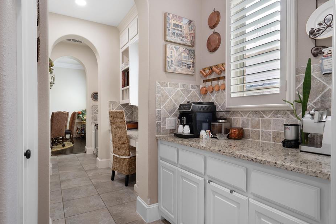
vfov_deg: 59.5
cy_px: 116
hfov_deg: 81.2
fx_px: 196
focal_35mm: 21
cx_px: 165
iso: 100
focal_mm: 19
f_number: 11
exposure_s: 1/1.25
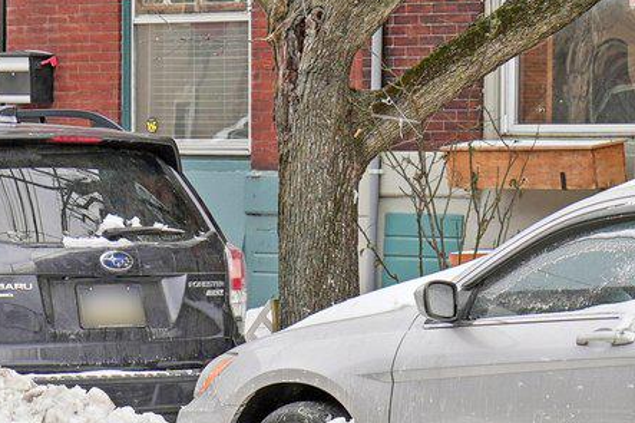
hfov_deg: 10.3
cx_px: 635
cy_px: -319
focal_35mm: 199
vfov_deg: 6.7
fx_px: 3509
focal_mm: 43
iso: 125
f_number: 8
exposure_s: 1/50
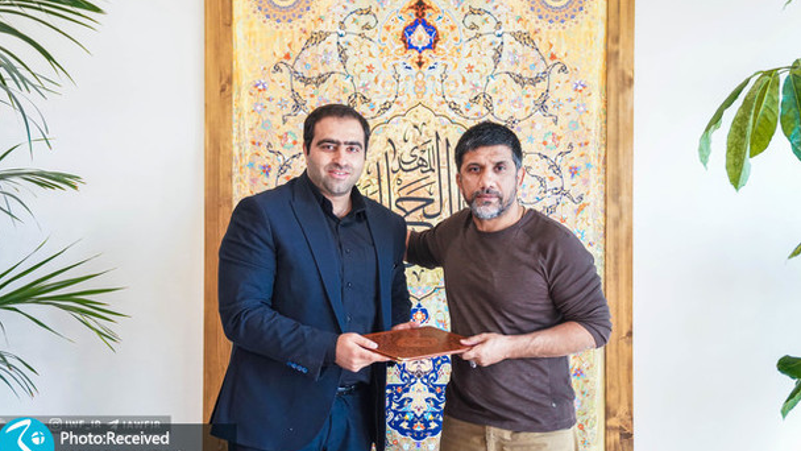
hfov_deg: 43.7
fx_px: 998
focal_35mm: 47
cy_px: 206
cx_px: 394
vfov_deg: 25.4
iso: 3200
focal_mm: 44
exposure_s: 1/640
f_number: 2.8
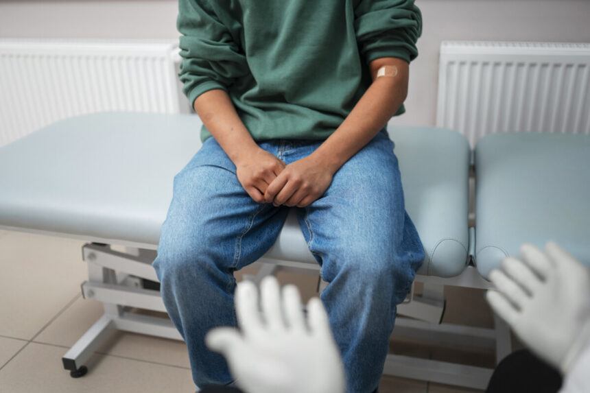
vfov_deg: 37.8
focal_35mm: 35
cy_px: 196
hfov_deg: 54.4
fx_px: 573
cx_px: 295
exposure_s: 1/400
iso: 500
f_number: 1.6
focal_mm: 35
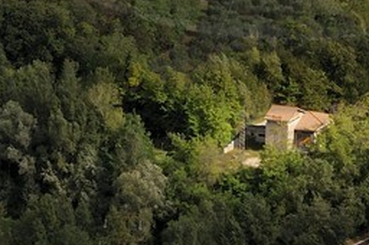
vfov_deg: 5.2
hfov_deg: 8.2
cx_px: 295
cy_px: -489
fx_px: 2559
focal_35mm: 250
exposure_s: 1/400
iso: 400
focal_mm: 40
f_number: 11
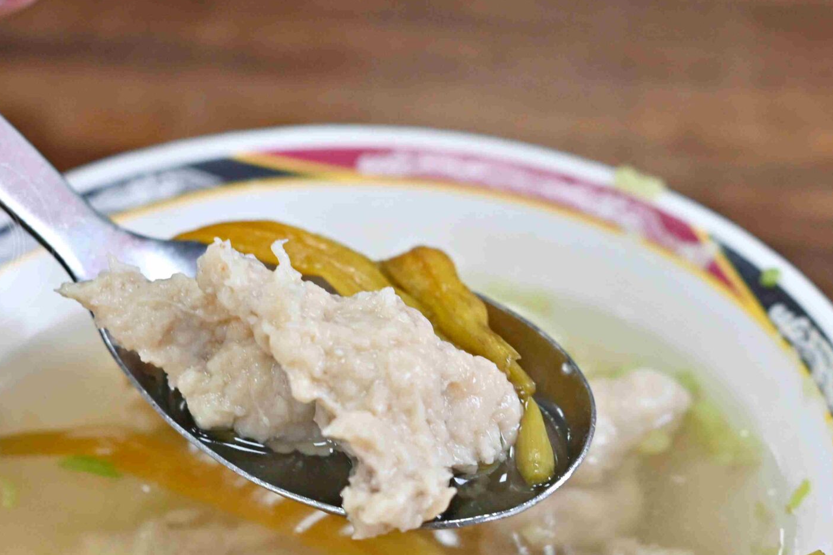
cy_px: 375
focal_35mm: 136
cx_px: 398
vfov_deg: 10.1
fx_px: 3146
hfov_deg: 15.1
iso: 500
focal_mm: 50
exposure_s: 1/200
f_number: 3.2
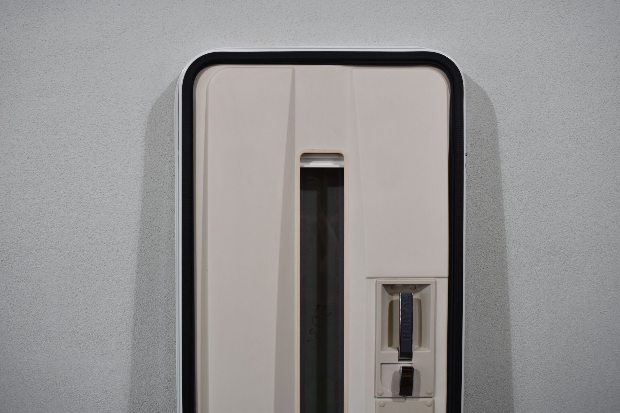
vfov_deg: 36.9
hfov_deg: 53.1
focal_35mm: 36
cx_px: 310
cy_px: 206
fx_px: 620
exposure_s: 1/125
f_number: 5.6
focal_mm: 24
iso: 250
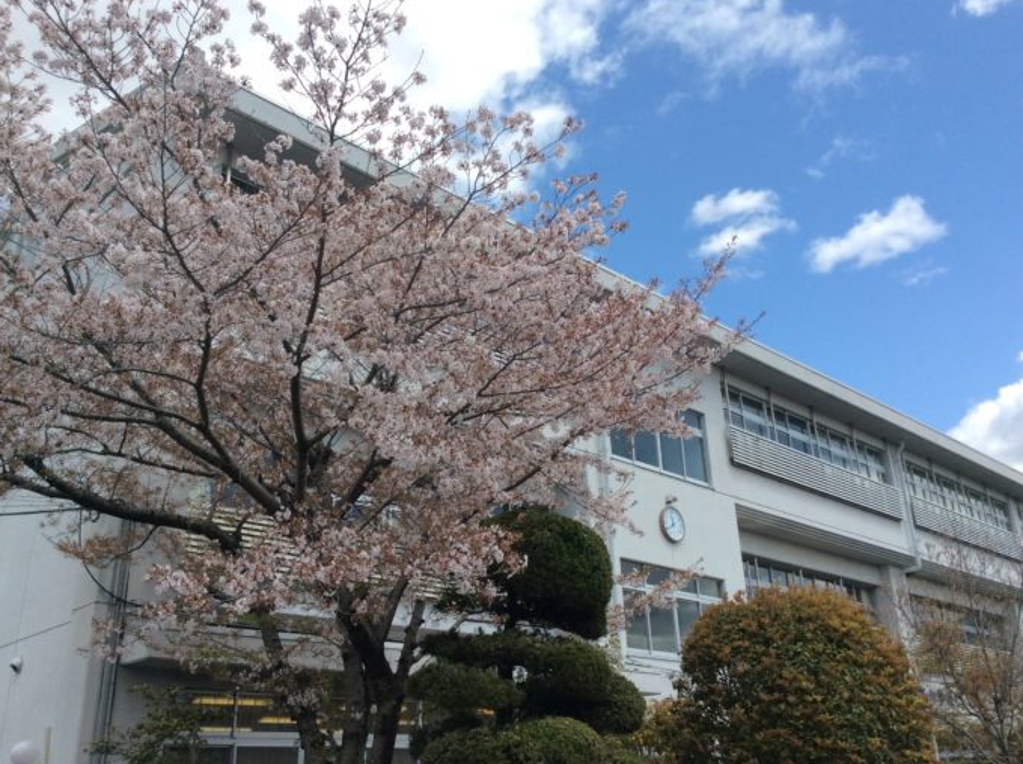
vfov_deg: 42.8
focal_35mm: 33
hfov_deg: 55.4
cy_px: 388
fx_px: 974
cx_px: 499
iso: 32
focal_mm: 3.3
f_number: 2.4
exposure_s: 1/1167
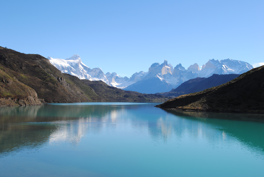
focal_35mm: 44
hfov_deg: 44.9
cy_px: 88
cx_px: 132
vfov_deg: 30.9
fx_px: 319
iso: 100
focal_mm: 29
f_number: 8
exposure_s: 1/250
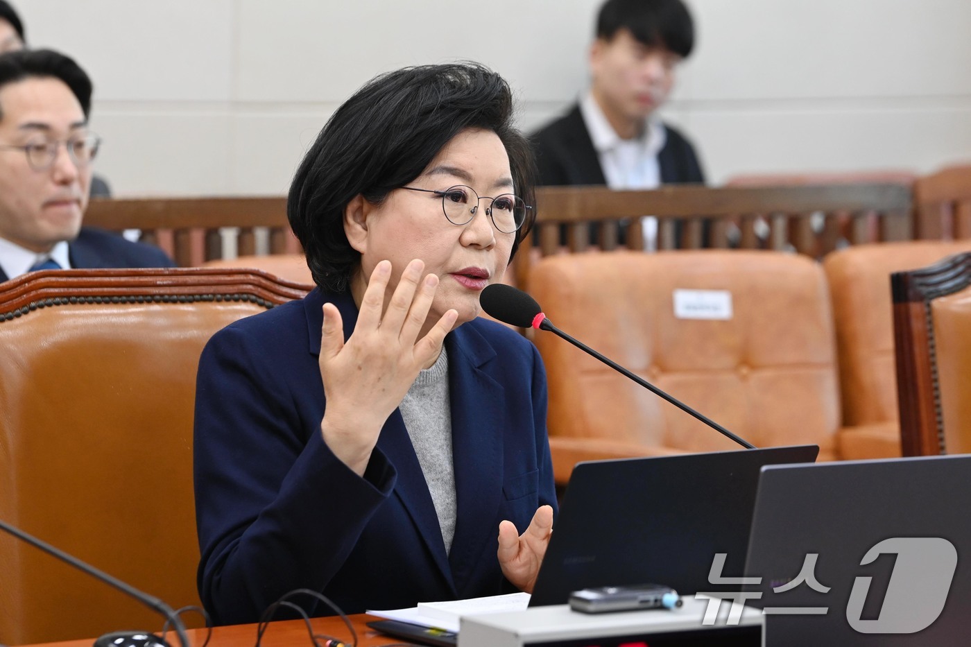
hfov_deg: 12.5
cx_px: 486
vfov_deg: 8.3
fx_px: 4450
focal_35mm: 165
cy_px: 324
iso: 3200
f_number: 5.6
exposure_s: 1/250
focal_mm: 165
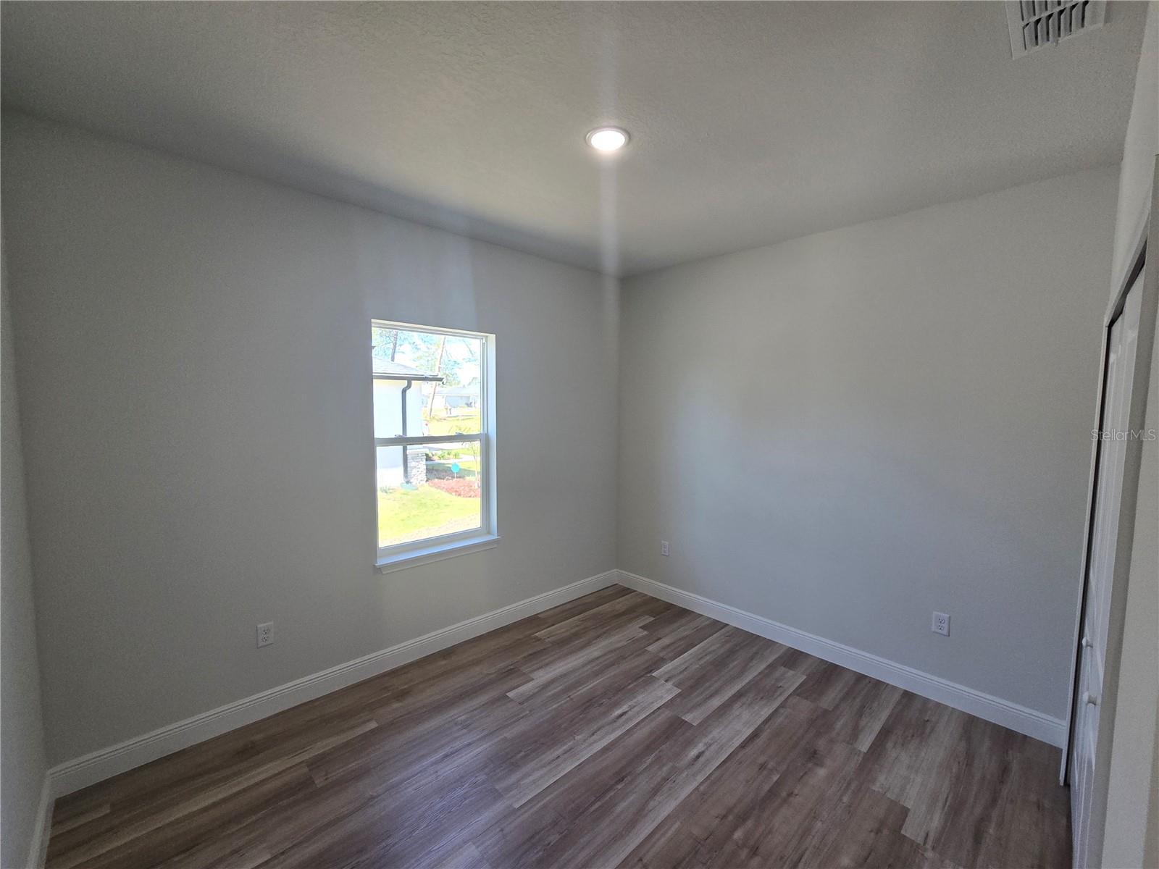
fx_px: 435
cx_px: 580
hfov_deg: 106.2
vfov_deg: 89.9
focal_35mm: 13
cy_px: 434
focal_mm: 2.2
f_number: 2.2
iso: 80
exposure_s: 1/120
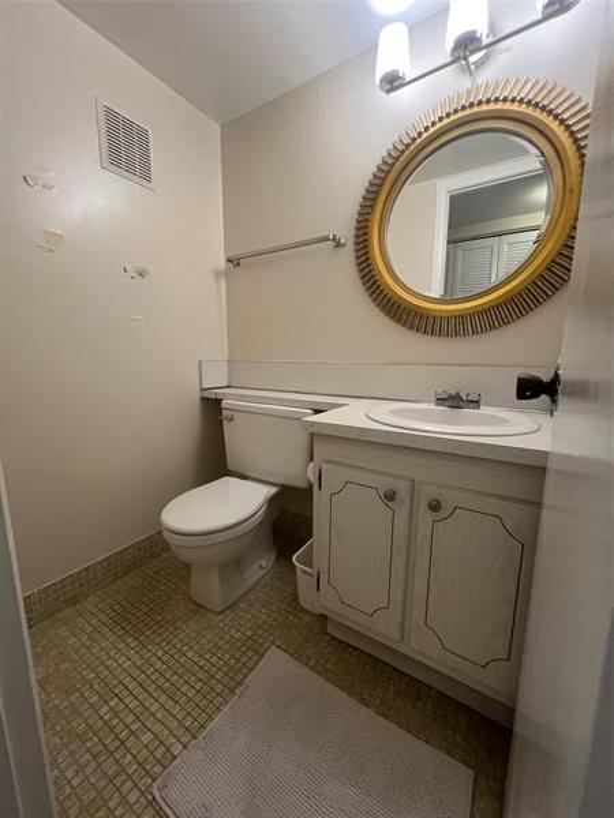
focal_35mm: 13
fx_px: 307
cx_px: 307
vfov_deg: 106.2
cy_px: 409
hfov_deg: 89.9
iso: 160
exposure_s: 1/120
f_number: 1.8
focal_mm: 1.57
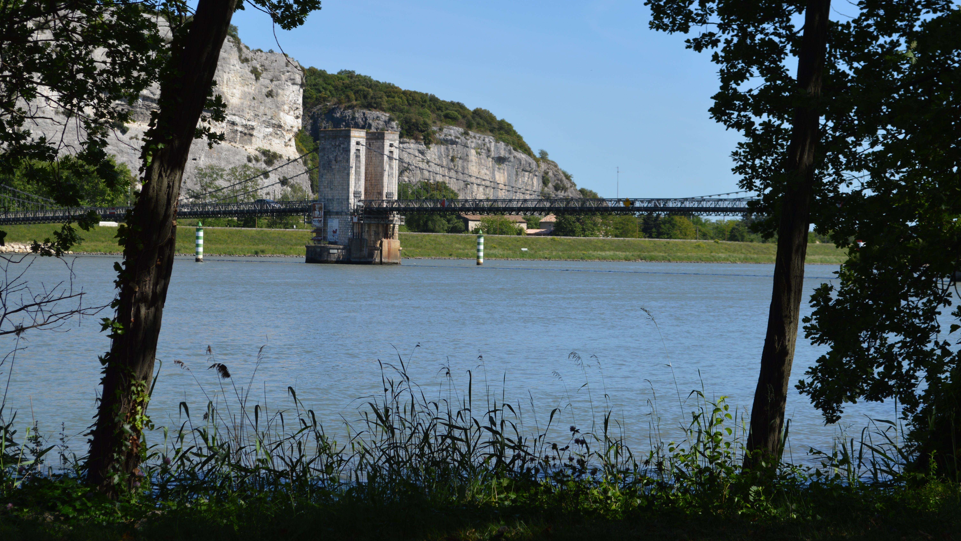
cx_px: 481
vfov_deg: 14.0
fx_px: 2205
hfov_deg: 24.6
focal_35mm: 87
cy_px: 221
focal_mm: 55
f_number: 8
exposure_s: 1/250
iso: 100
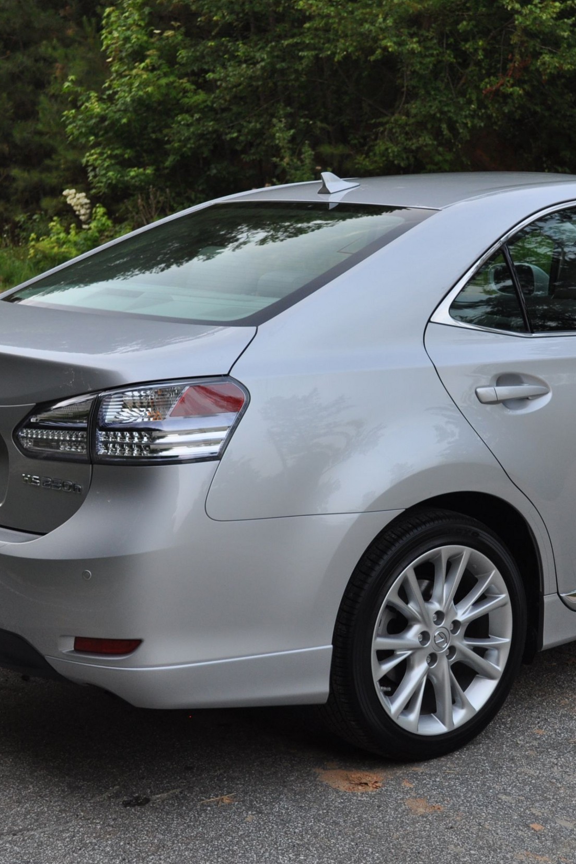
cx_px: 456
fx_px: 1632
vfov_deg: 29.7
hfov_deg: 19.8
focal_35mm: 68
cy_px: 433
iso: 400
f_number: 5
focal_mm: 30
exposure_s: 1/100
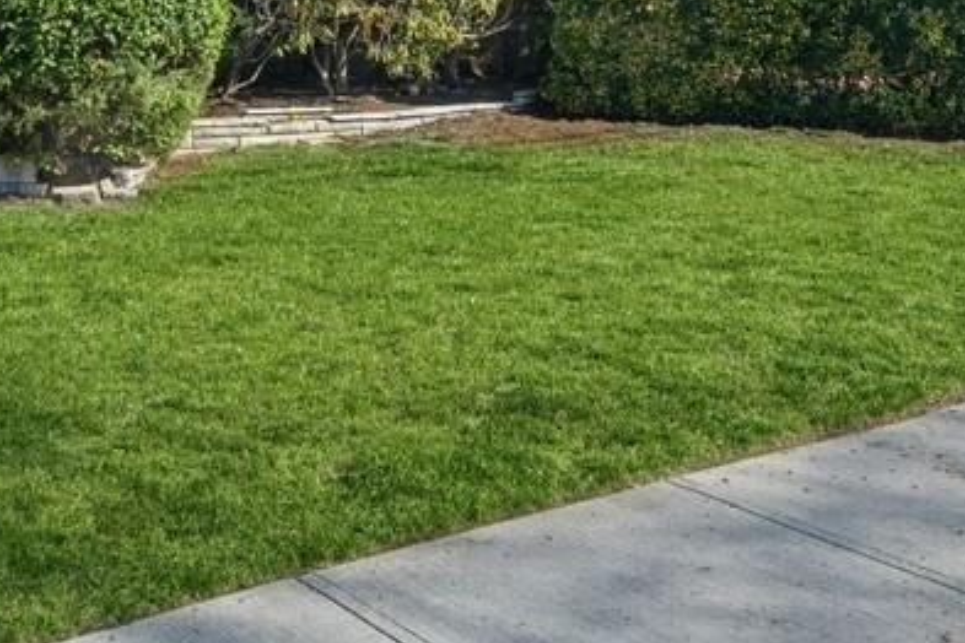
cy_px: -32
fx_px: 1474
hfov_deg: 35.7
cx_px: 282
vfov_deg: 23.4
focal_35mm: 55
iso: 400
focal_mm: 24
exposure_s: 1/320
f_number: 11
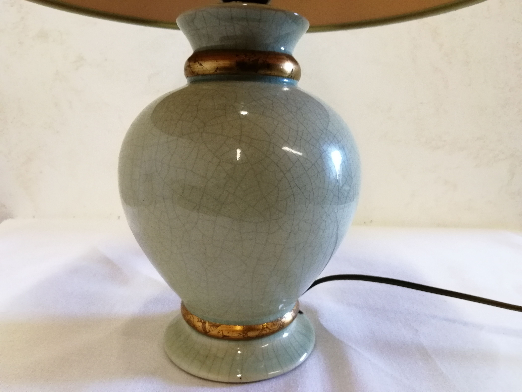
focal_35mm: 24
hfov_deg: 71.6
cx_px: 261
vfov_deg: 56.8
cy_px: 196
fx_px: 362
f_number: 2.2
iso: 100
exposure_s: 1/50
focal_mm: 2.38
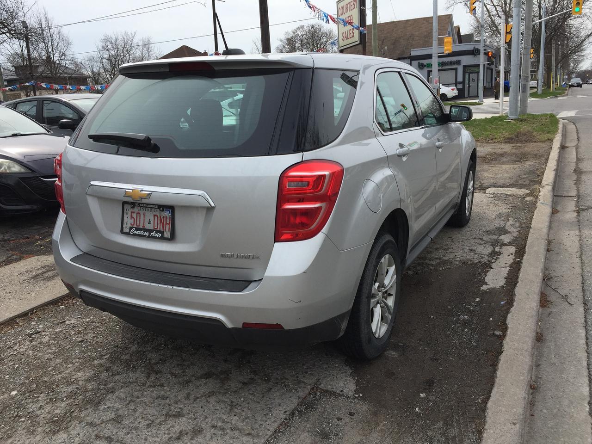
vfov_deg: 48.2
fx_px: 496
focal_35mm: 29
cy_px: 222
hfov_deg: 61.7
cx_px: 296
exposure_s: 1/1319
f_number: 2.2
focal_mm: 4.15
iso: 32
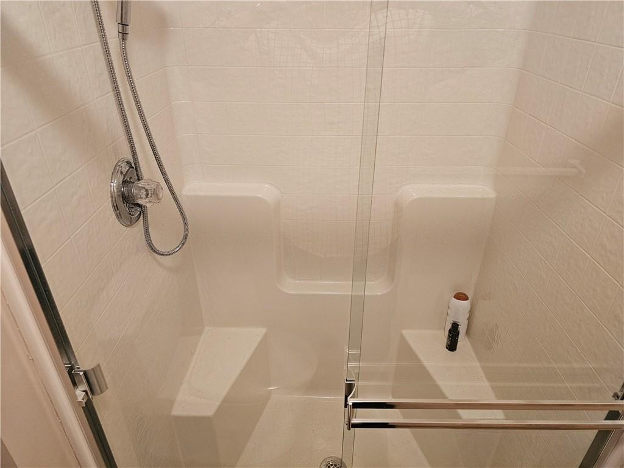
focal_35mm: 23
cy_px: 234
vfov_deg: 58.9
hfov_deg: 73.9
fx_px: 415
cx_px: 312
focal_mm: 6.3
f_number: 1.7
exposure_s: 1/60
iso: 500
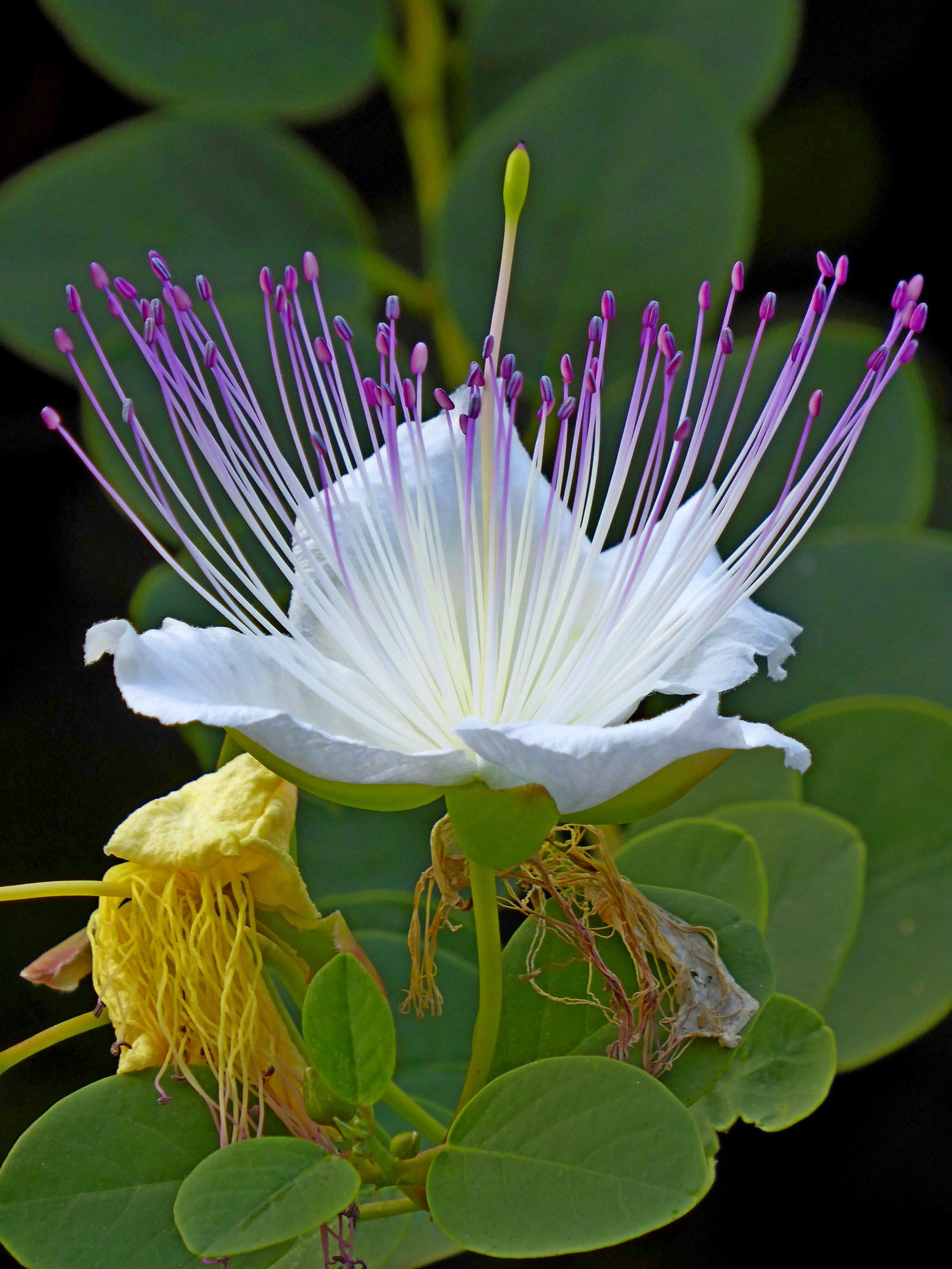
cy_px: 634
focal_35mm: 373
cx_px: 476
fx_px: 13678
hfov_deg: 4.0
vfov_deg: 5.3
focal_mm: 66.8
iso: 160
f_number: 6
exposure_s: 1/100
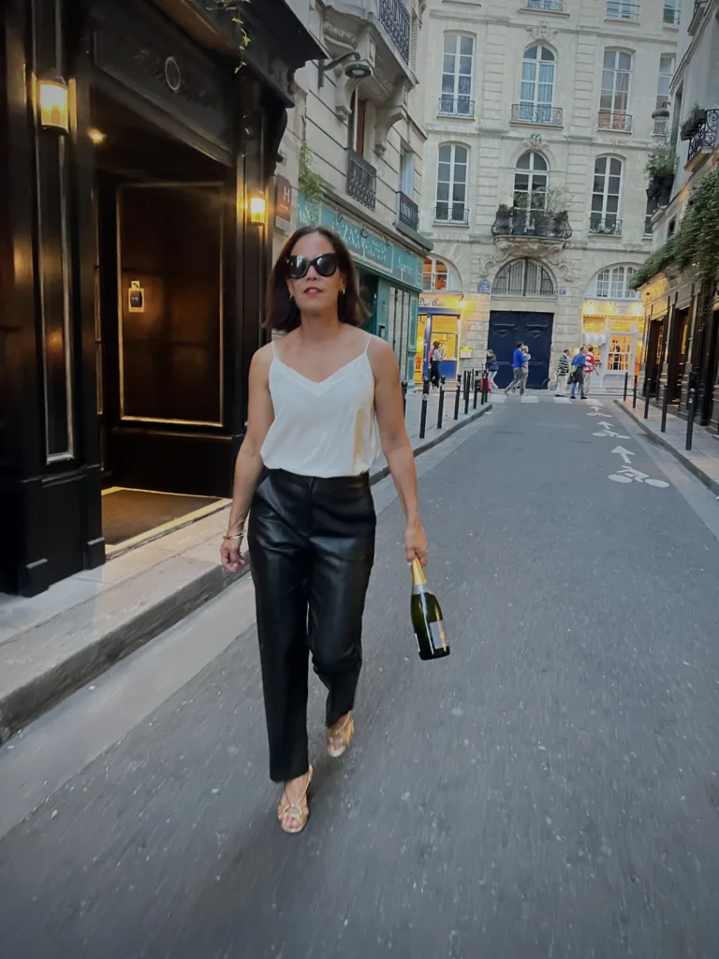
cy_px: 480
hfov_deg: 53.1
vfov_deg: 67.3
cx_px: 360
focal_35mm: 26
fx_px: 720
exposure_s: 1/25
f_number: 1.5
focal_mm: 5.7
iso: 500
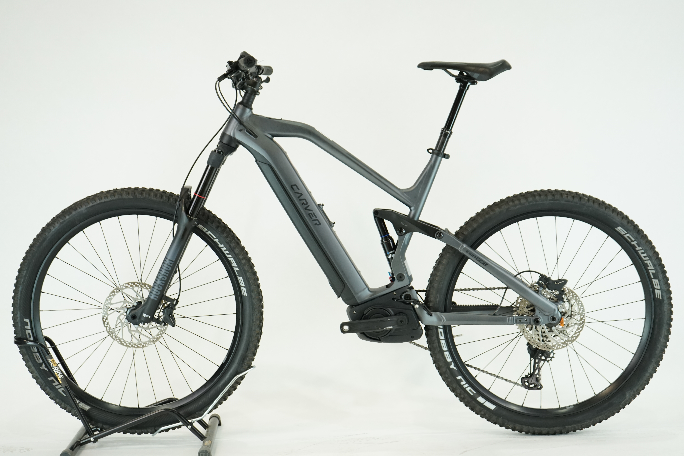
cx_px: 342
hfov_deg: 33.4
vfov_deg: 22.6
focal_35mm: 60
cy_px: 228
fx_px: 1140
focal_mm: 60
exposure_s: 1/200
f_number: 5.6
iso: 1600
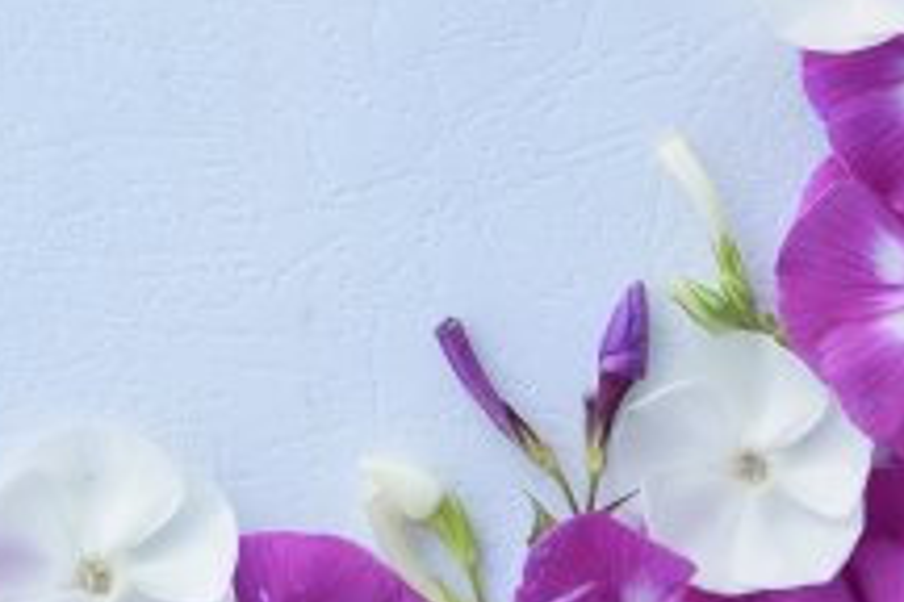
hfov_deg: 13.7
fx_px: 3727
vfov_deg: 9.2
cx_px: 113
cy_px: 29
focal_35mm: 148
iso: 100
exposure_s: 1/100
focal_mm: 35
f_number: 4.5
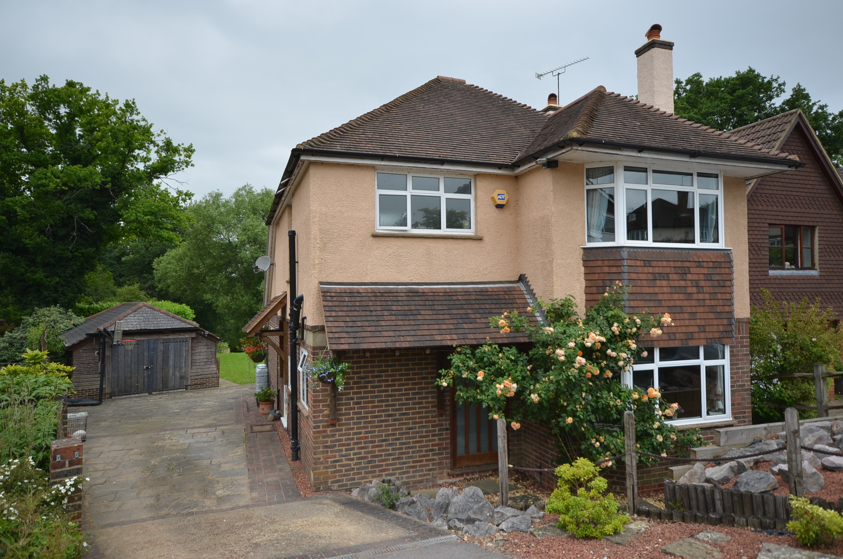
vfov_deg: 55.9
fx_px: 526
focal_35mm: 22
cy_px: 280
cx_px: 422
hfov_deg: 77.4
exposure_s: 1/125
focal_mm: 15
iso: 100
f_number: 6.3
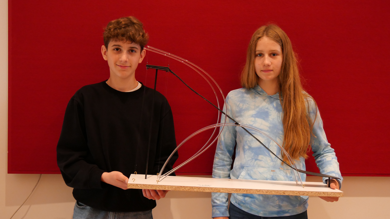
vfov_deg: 28.3
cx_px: 194
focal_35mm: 42
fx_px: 434
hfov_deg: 48.4
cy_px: 114
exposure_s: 1/60
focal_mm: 19
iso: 2000
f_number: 3.8
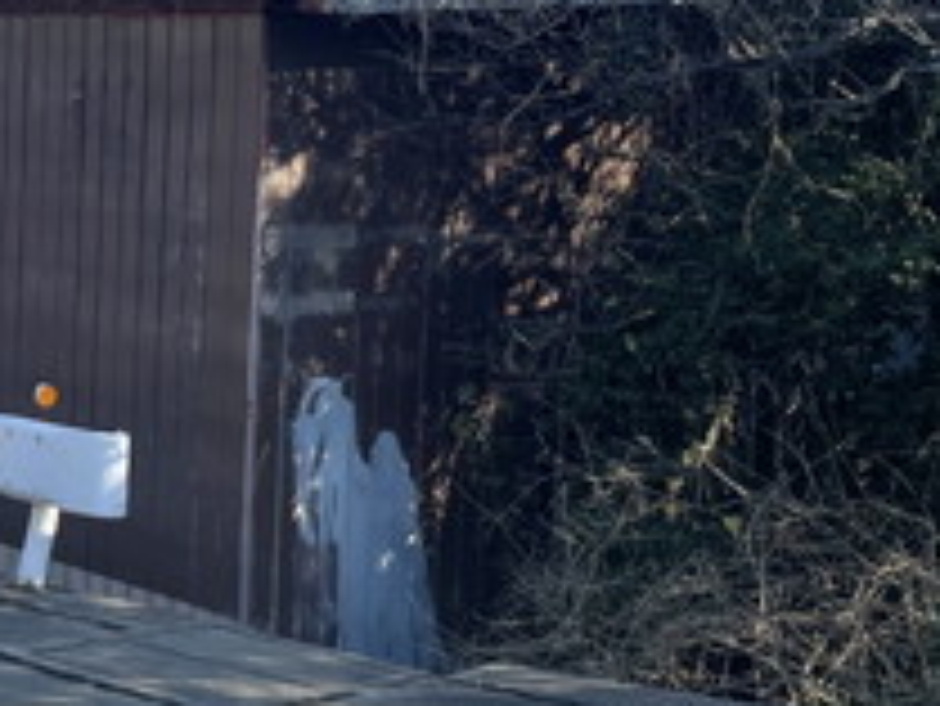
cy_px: 169
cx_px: -283
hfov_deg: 21.5
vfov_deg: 17.9
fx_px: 2228
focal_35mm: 82
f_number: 1.6
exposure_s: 1/2353
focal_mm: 4.2
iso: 32
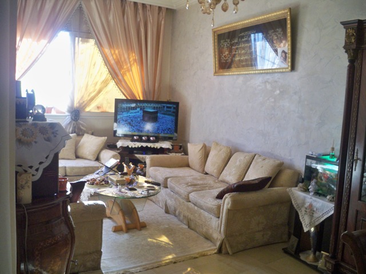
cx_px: 183
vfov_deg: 40.7
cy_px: 137
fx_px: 370
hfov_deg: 52.6
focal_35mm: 35
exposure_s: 1/60
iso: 160
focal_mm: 6.3
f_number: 3.1
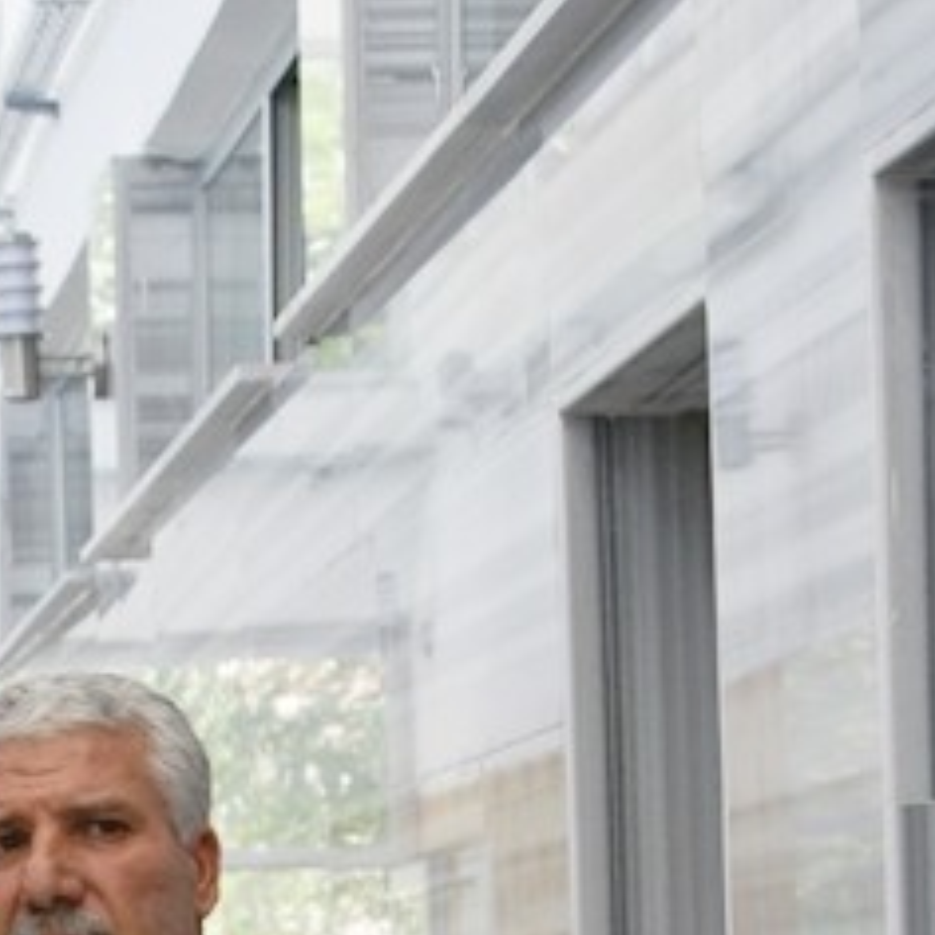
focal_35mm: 194
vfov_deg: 8.9
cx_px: -123
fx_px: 5942
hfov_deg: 8.9
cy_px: 919
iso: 125
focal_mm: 45
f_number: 5.6
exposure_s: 1/80
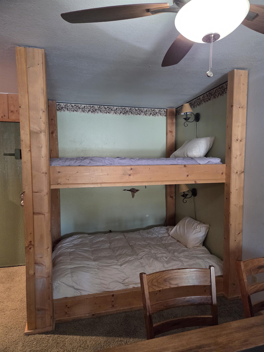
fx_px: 234
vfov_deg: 73.9
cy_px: 176
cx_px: 132
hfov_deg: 58.9
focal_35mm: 23
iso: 1000
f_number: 1.8
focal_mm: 5.4
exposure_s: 1/120
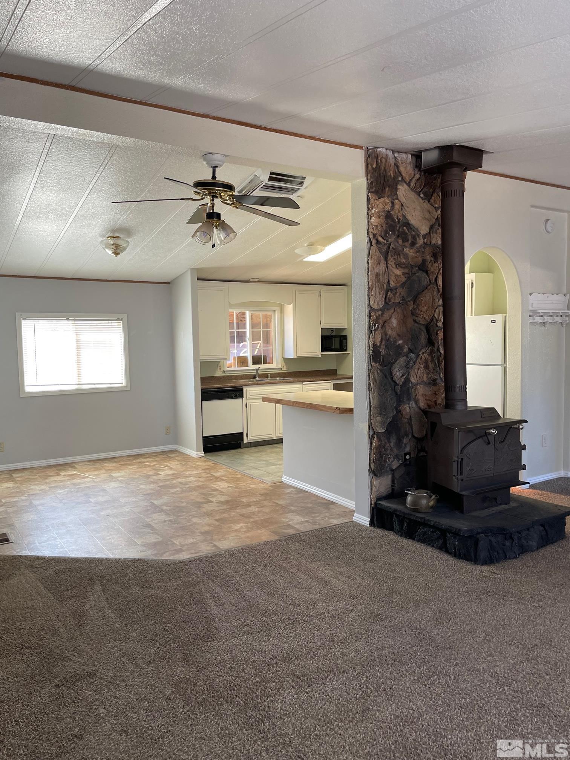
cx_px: 285
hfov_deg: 53.1
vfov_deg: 67.3
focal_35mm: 26
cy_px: 380
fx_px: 571
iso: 125
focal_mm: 4.2
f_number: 1.6
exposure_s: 1/121
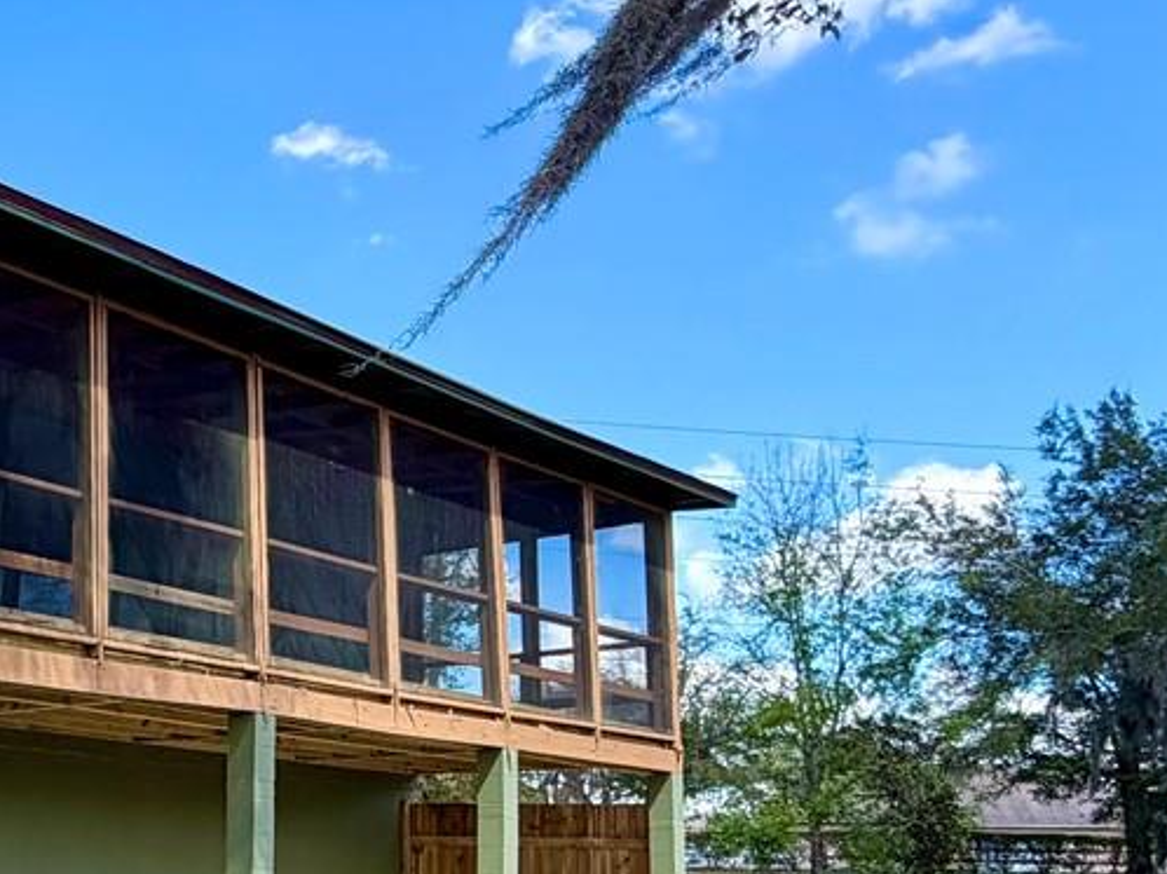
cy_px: 708
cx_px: -155
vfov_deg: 31.3
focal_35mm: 45
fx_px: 1516
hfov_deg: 35.3
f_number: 2.2
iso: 40
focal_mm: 2.22
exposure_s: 1/579
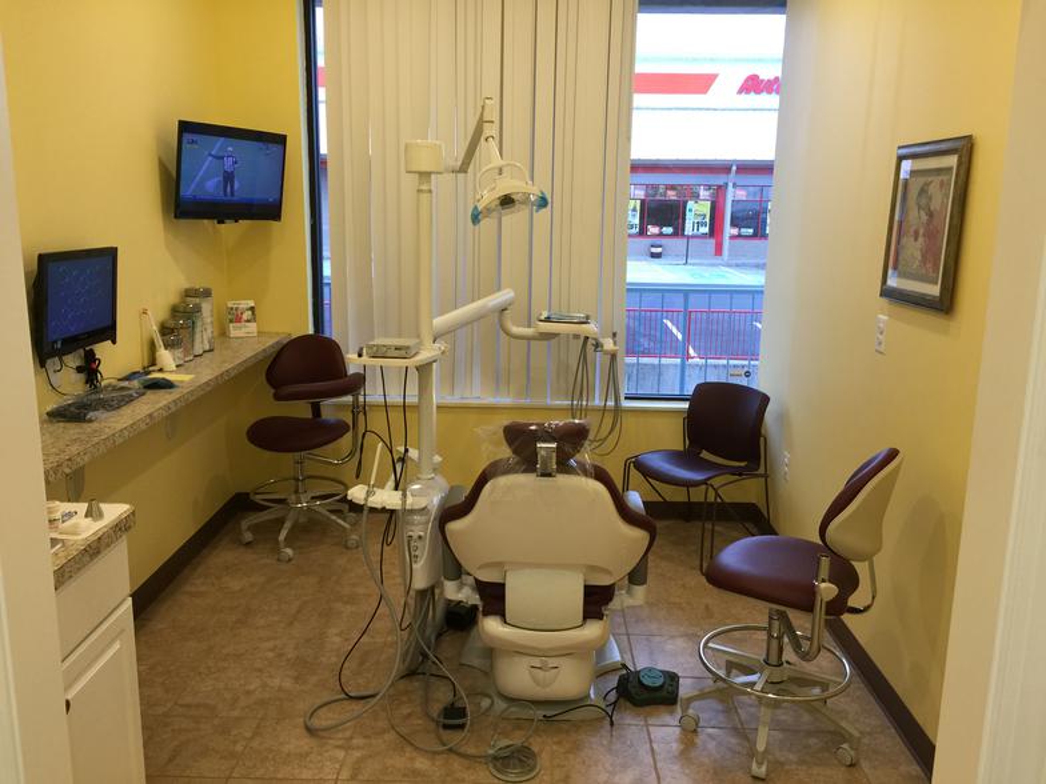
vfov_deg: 48.2
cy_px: 392
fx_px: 876
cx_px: 523
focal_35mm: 29
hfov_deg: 61.7
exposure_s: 1/30
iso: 50
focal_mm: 4.15
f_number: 2.2
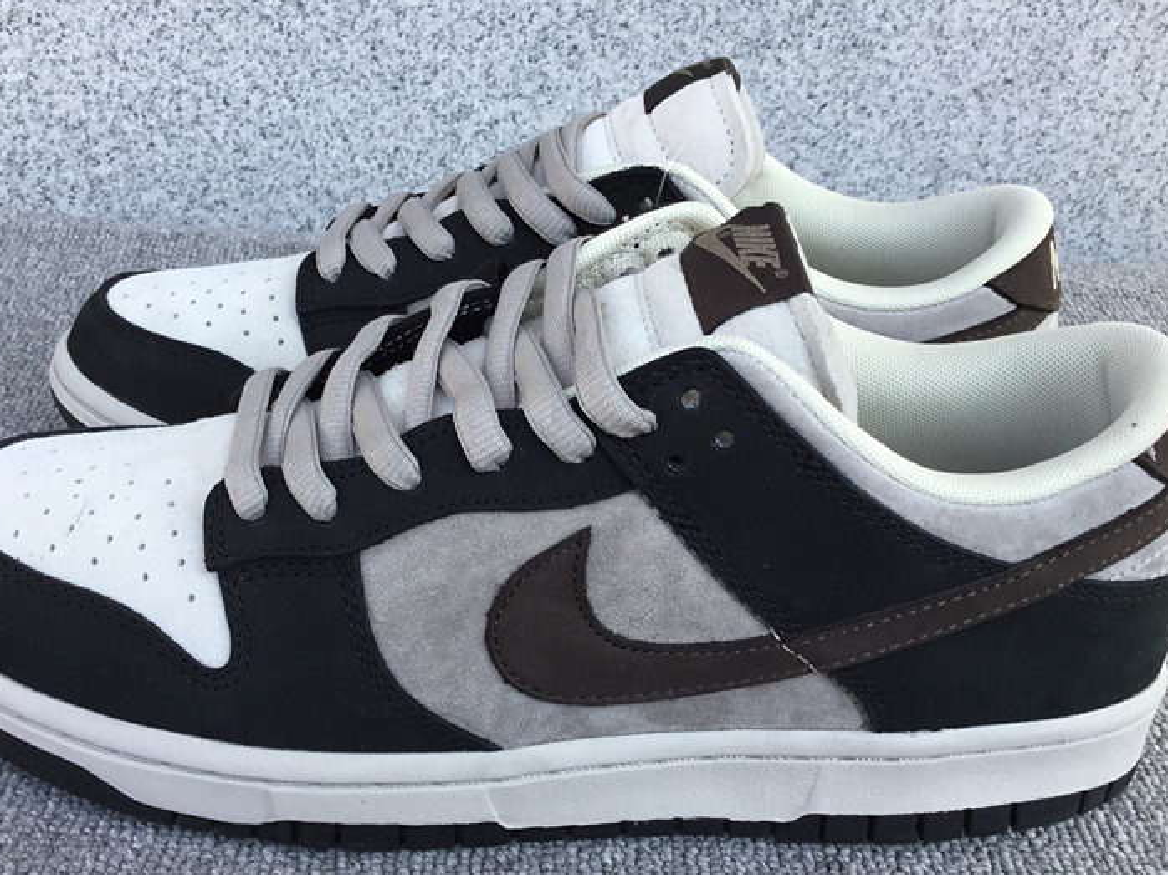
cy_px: 479
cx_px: 539
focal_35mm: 40
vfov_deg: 35.9
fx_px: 1349
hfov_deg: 46.8
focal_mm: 3.3
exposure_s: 1/356
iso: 25
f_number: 2.4
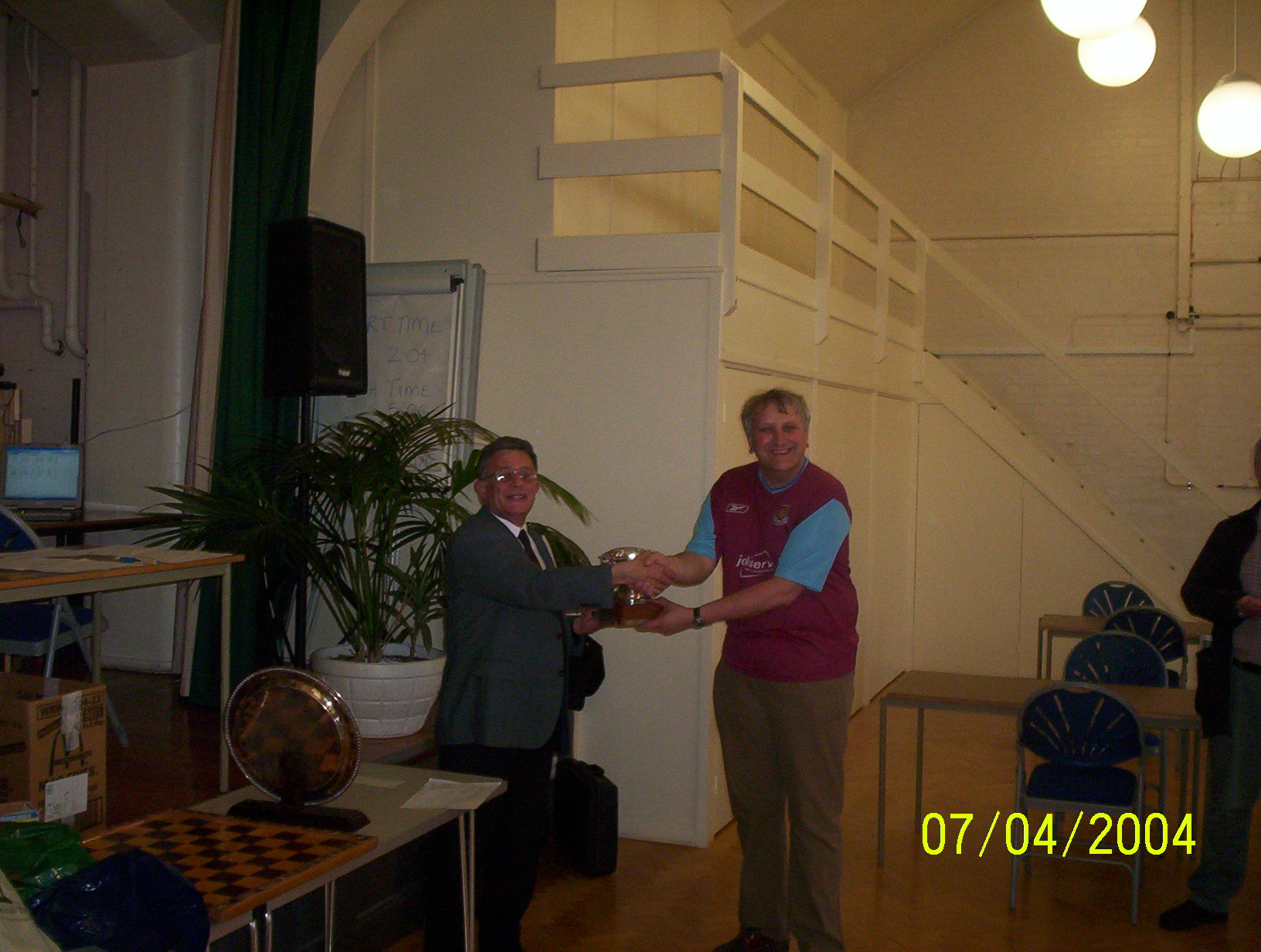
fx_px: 1388
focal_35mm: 38
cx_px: 630
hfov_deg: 48.9
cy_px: 476
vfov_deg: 37.9
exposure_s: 1/60
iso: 140
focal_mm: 4.99
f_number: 4.5
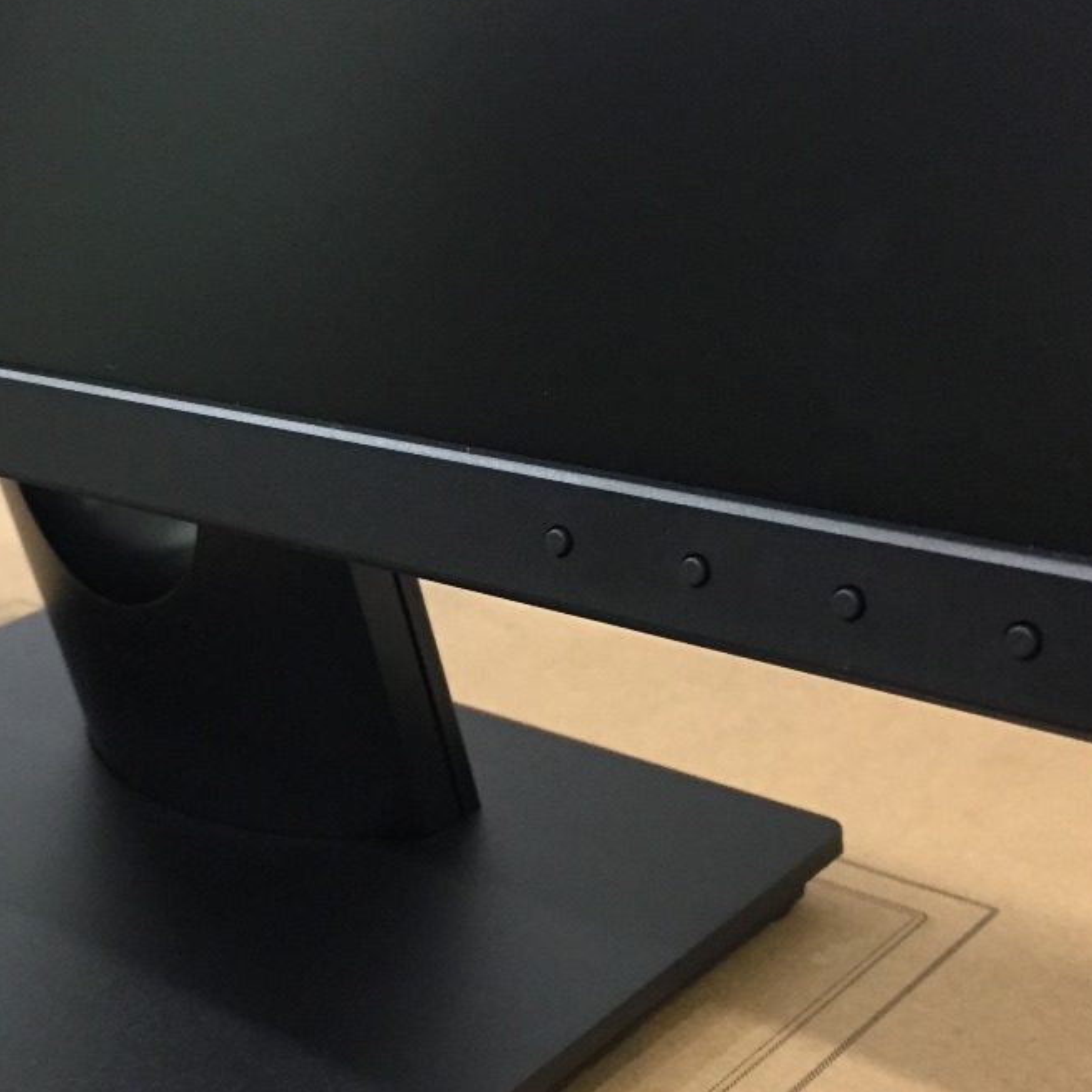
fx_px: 1820
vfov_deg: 33.4
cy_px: 550
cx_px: 363
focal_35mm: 51
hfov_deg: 33.1
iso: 320
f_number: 2.2
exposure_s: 1/33
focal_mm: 4.15
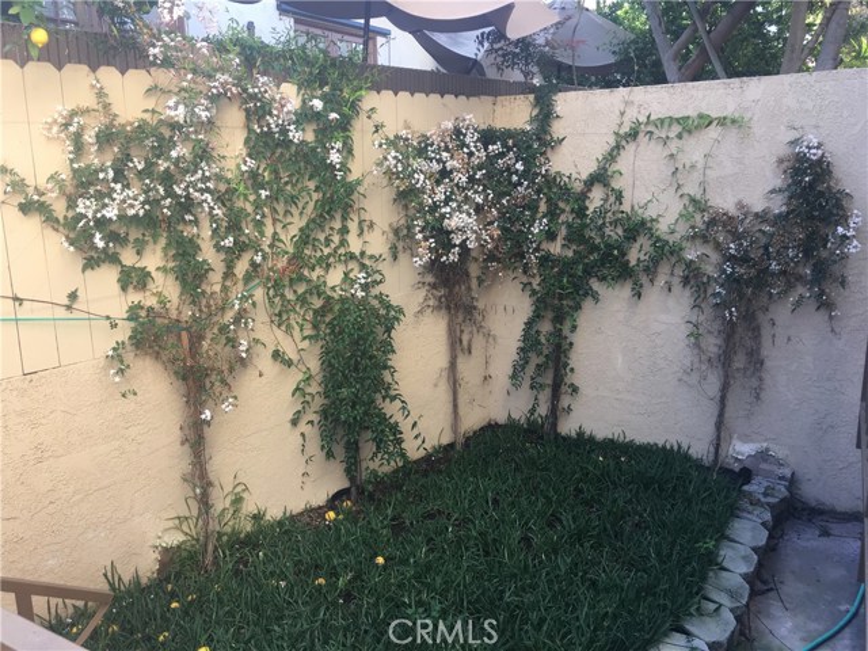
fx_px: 727
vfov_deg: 48.2
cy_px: 326
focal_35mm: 29
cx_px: 434
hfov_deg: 61.7
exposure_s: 1/120
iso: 40
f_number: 2.2
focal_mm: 4.15
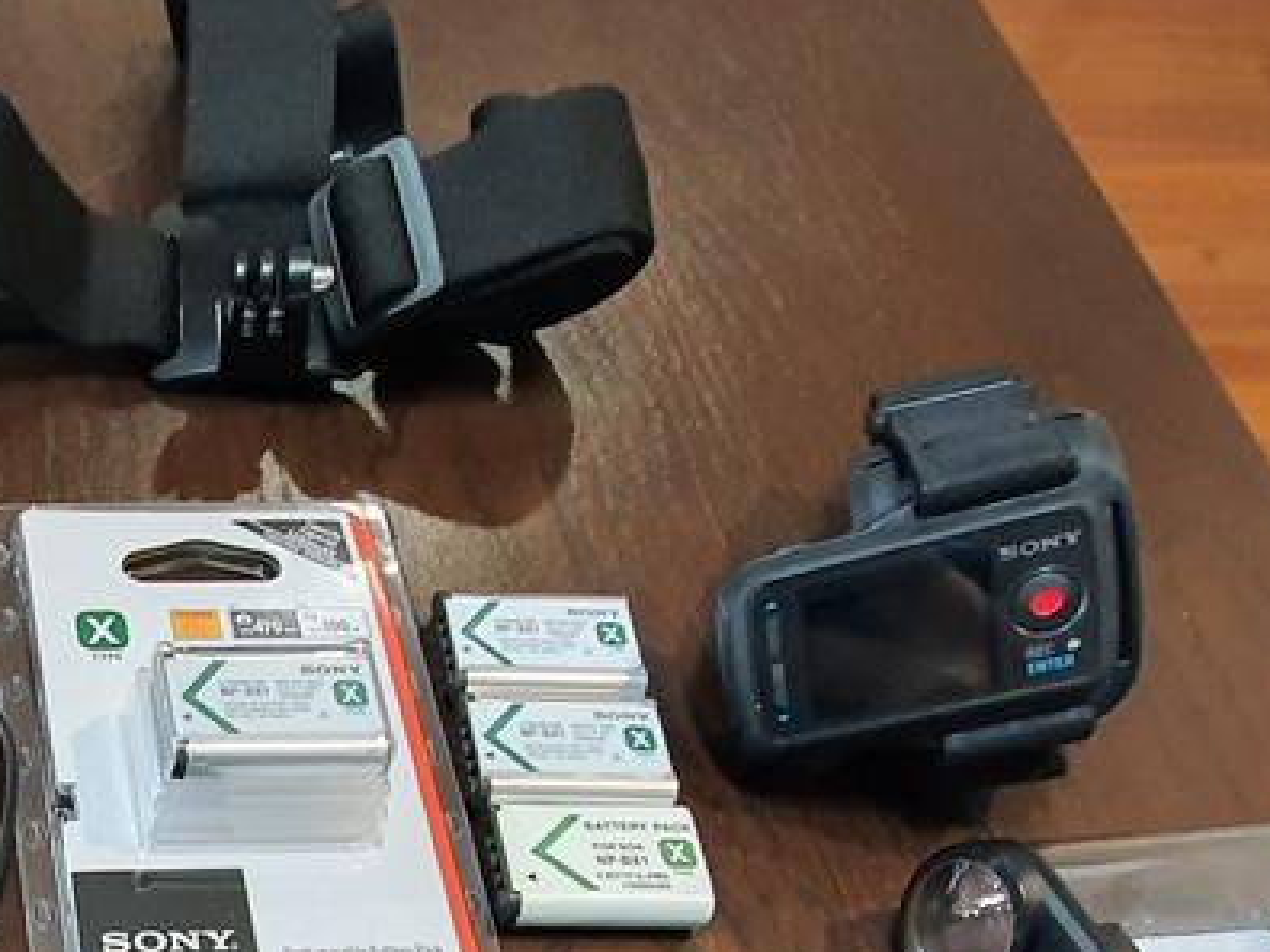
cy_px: 1202
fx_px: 1541
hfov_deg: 37.5
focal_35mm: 42
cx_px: -125
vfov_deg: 28.8
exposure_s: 1/30
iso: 320
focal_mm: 1.8
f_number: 2.2
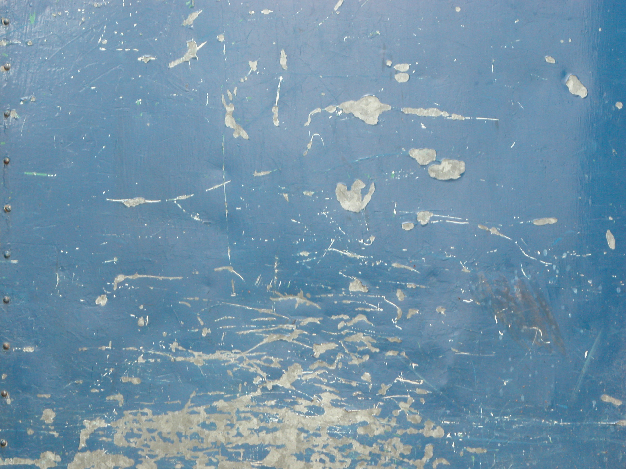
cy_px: 234
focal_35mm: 134
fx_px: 2423
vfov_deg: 11.1
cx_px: 313
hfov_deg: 14.7
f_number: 7.7
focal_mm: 34.7
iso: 100
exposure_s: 1/2
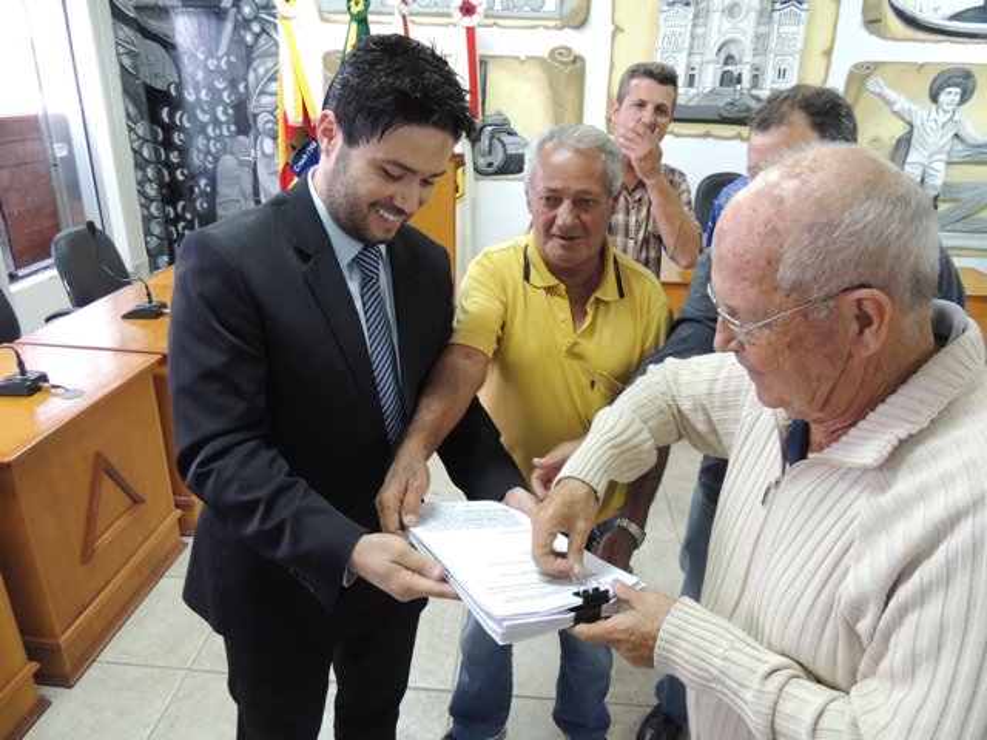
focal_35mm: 24
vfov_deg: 56.8
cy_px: 370
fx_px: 684
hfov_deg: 71.6
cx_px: 494
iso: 400
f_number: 3
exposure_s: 1/30
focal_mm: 4.3
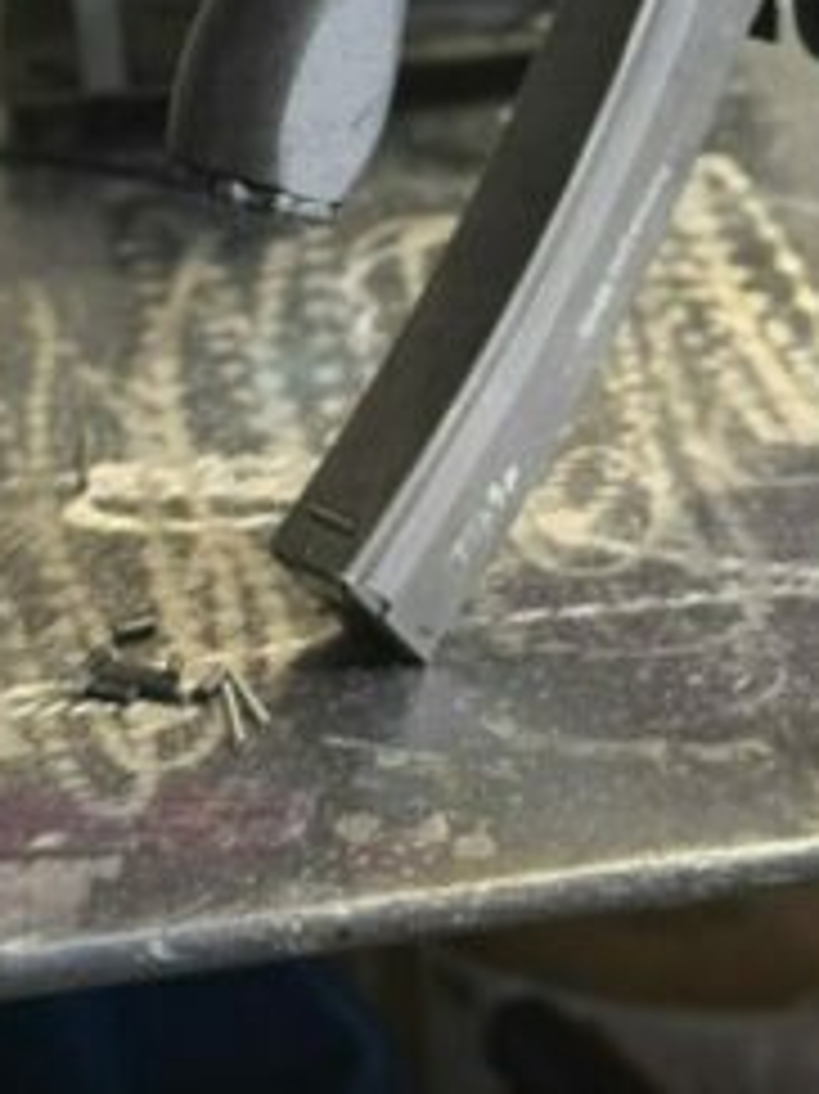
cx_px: 567
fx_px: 4168
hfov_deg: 11.2
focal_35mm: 132
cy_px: -250
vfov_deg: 14.4
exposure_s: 1/60
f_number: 1.78
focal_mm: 6.76
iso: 160
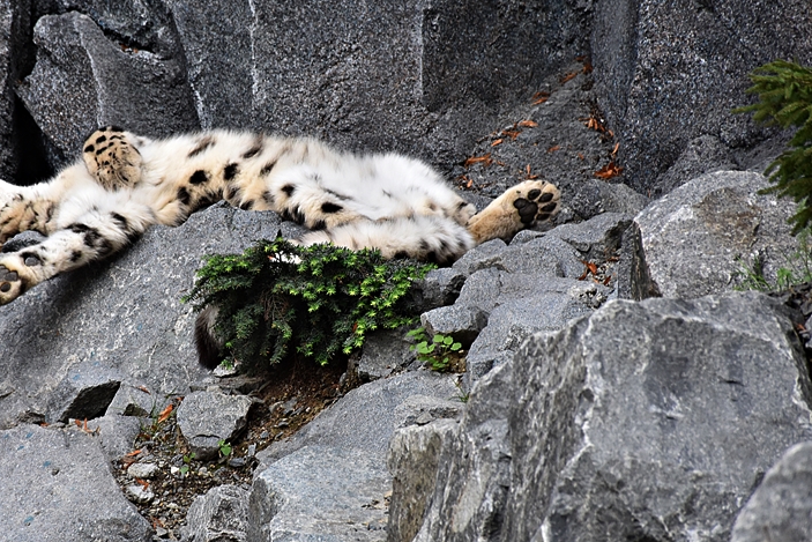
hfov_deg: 6.7
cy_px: 235
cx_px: 248
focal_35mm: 306
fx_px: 6903
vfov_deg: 4.5
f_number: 5.6
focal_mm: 140
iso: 720
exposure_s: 1/250
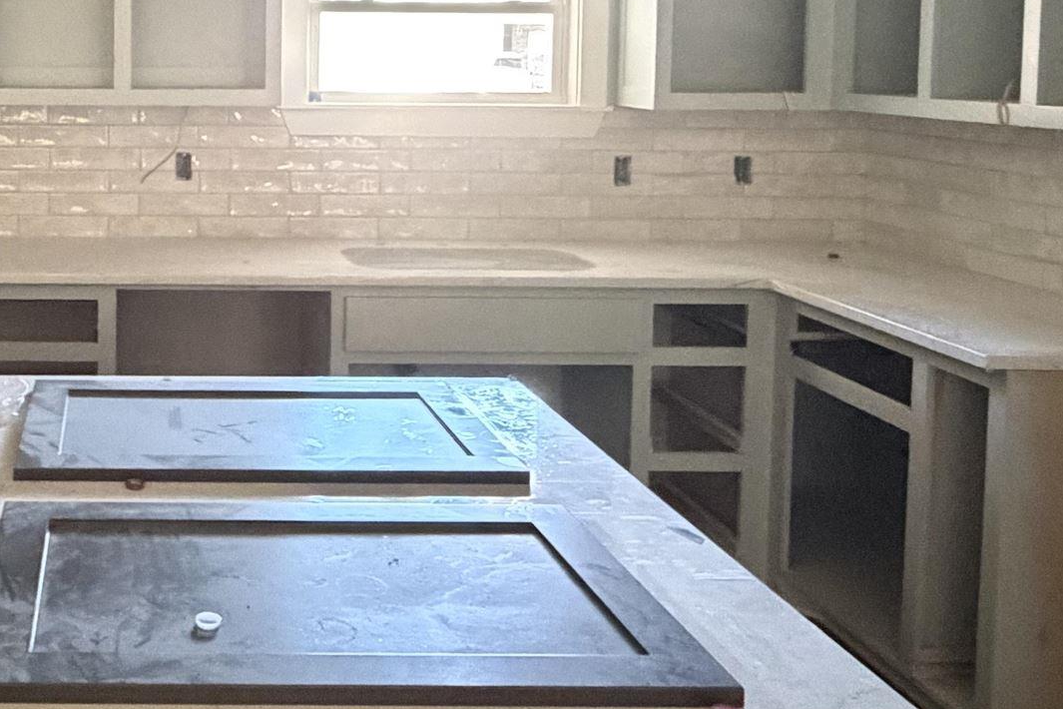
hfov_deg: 42.9
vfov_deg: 31.0
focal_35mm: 42
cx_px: 127
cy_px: 128
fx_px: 1240
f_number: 2.2
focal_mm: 2.22
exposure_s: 1/60
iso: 1250
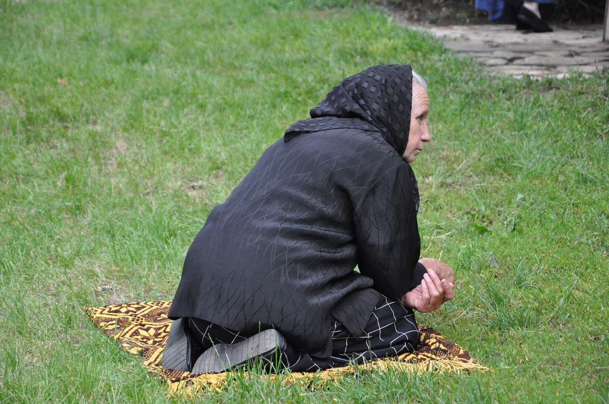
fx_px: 2154
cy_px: 202
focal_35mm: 128
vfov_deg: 10.7
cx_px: 304
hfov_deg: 16.1
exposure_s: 1/400
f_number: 5.6
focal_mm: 85
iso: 3200
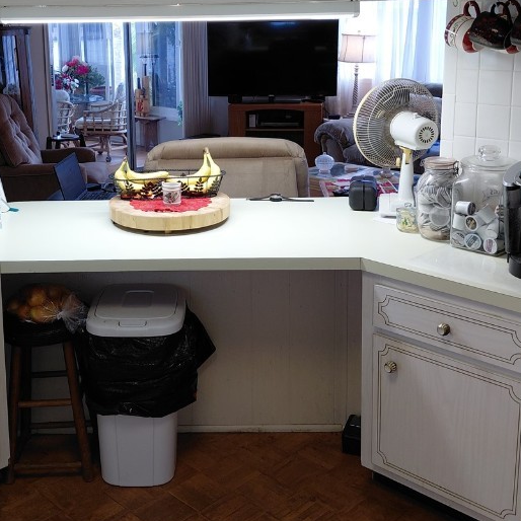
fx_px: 749
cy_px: 159
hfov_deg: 38.1
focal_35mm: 44
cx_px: 195
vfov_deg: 37.8
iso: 125
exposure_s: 1/120
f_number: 1.8
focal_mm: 4.69
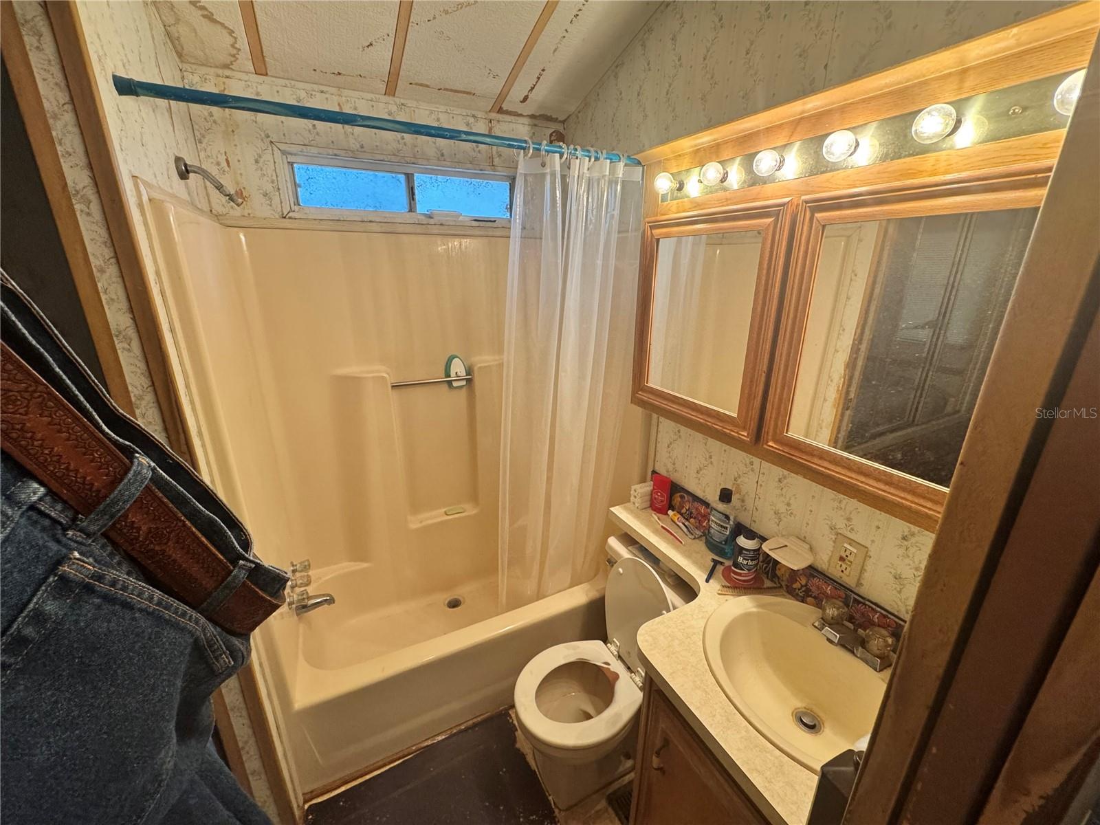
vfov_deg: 85.7
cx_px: 550
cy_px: 412
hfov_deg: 102.1
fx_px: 445
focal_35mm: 14
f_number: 2.2
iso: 320
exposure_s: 1/120
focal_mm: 2.22
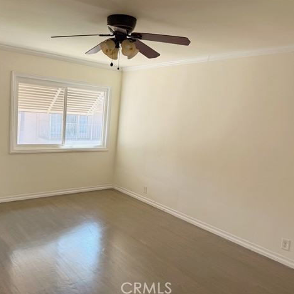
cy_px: 146
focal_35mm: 29
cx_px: 107
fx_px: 279
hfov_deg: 54.9
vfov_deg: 55.6
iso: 100
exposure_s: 1/140
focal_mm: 6.76
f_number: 1.78
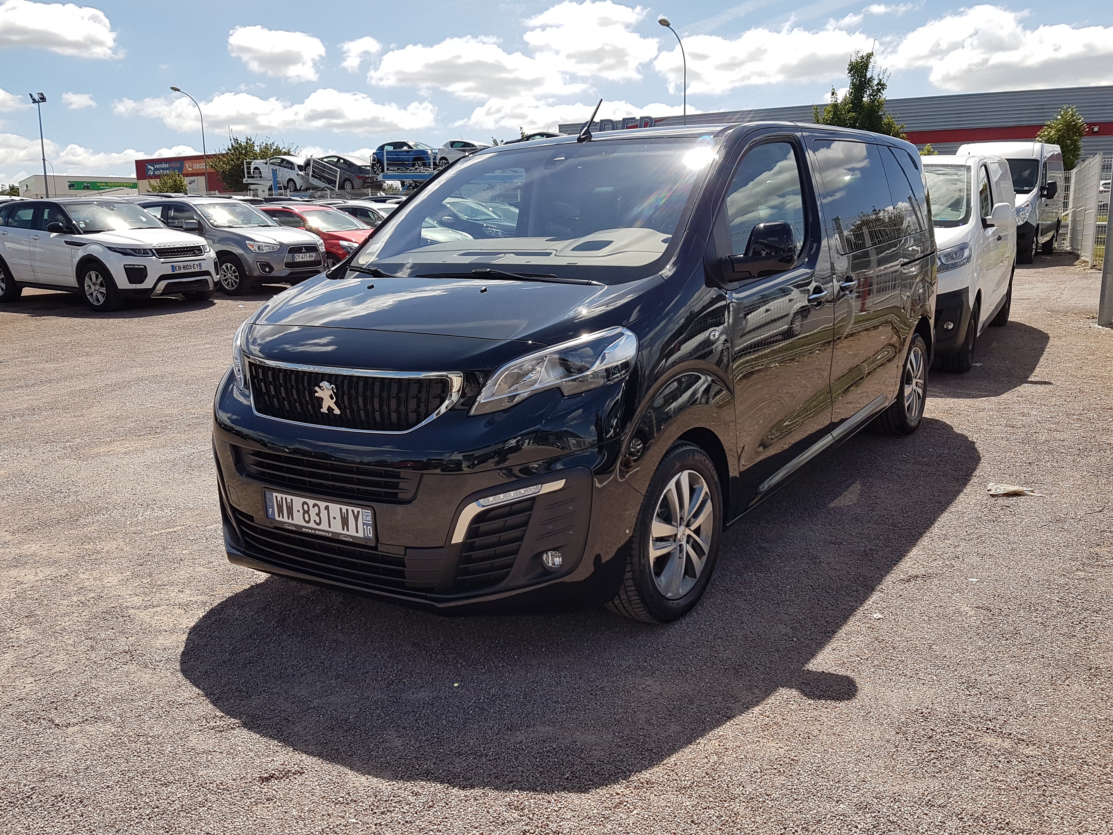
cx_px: 576
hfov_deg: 63.4
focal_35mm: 28
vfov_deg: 49.7
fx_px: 900
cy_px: 418
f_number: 1.7
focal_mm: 4.2
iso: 40
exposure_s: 1/2128
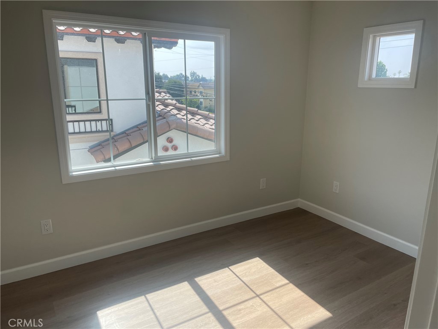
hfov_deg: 67.3
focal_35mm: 26
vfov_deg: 53.1
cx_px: 219
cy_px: 164
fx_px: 329
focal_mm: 4.2
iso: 32
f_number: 1.6
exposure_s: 1/698
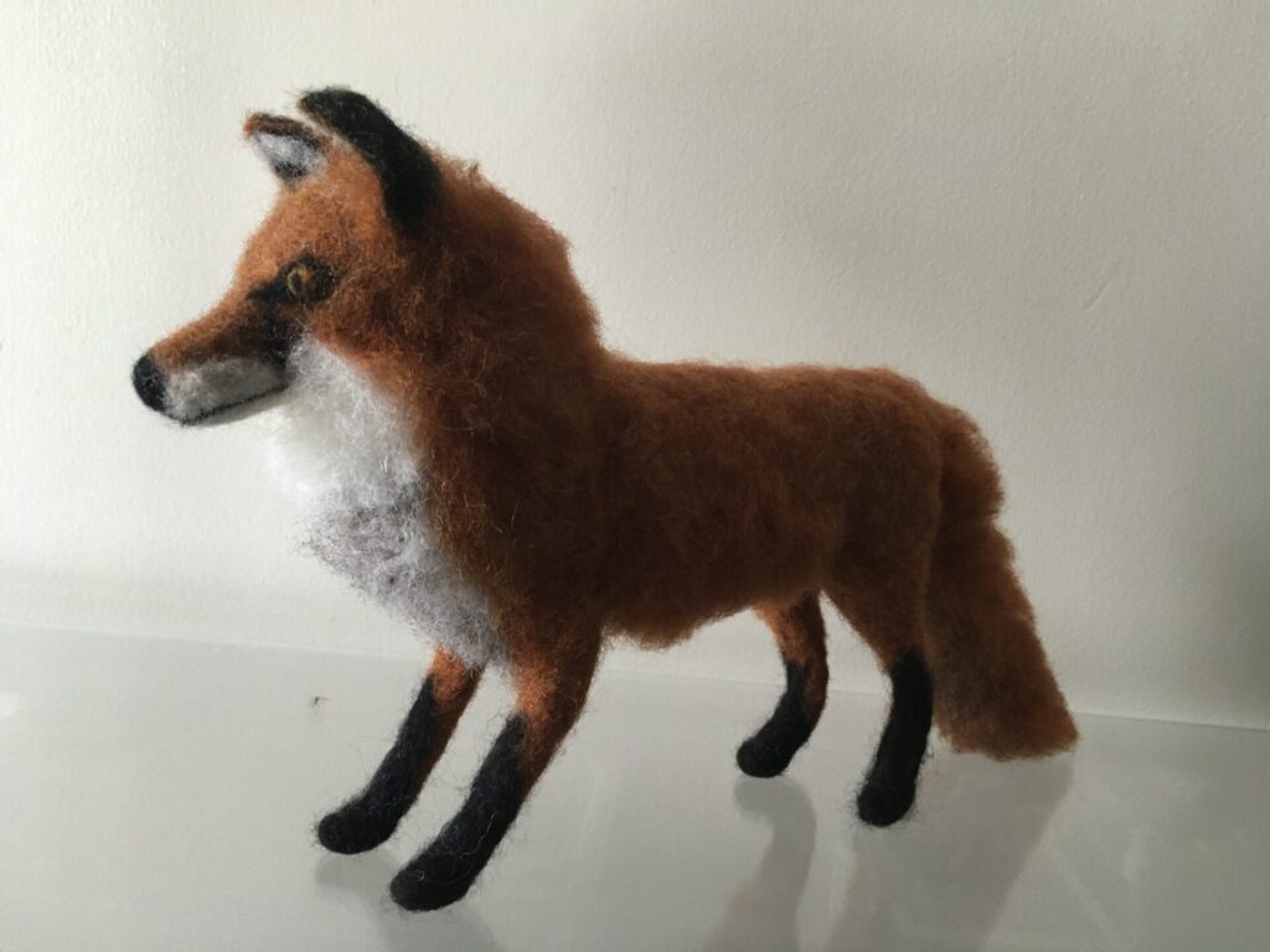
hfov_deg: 61.7
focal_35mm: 29
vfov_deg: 48.2
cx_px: 635
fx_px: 1064
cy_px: 476
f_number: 2.2
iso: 160
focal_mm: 4.15
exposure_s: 1/33
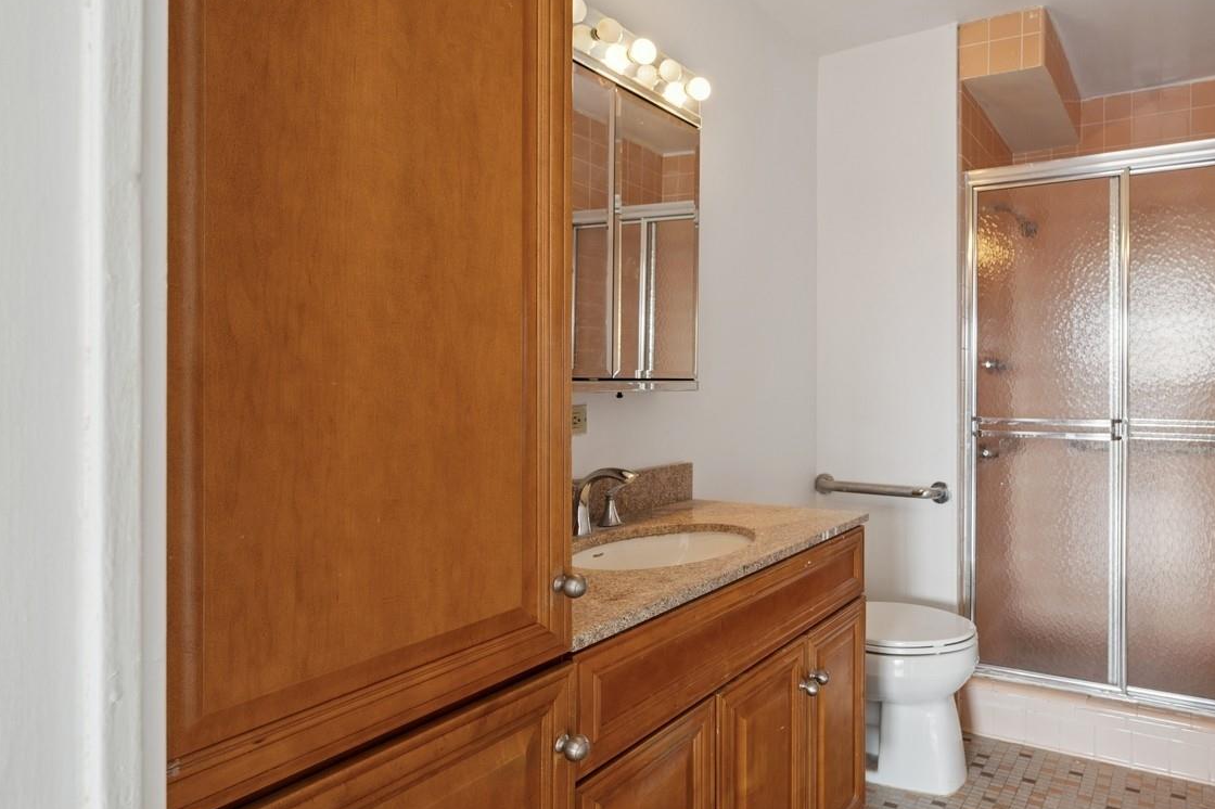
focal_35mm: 20
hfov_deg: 79.6
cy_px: 341
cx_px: 860
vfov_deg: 61.6
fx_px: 675
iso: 250
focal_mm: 14
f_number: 8
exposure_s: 1/30
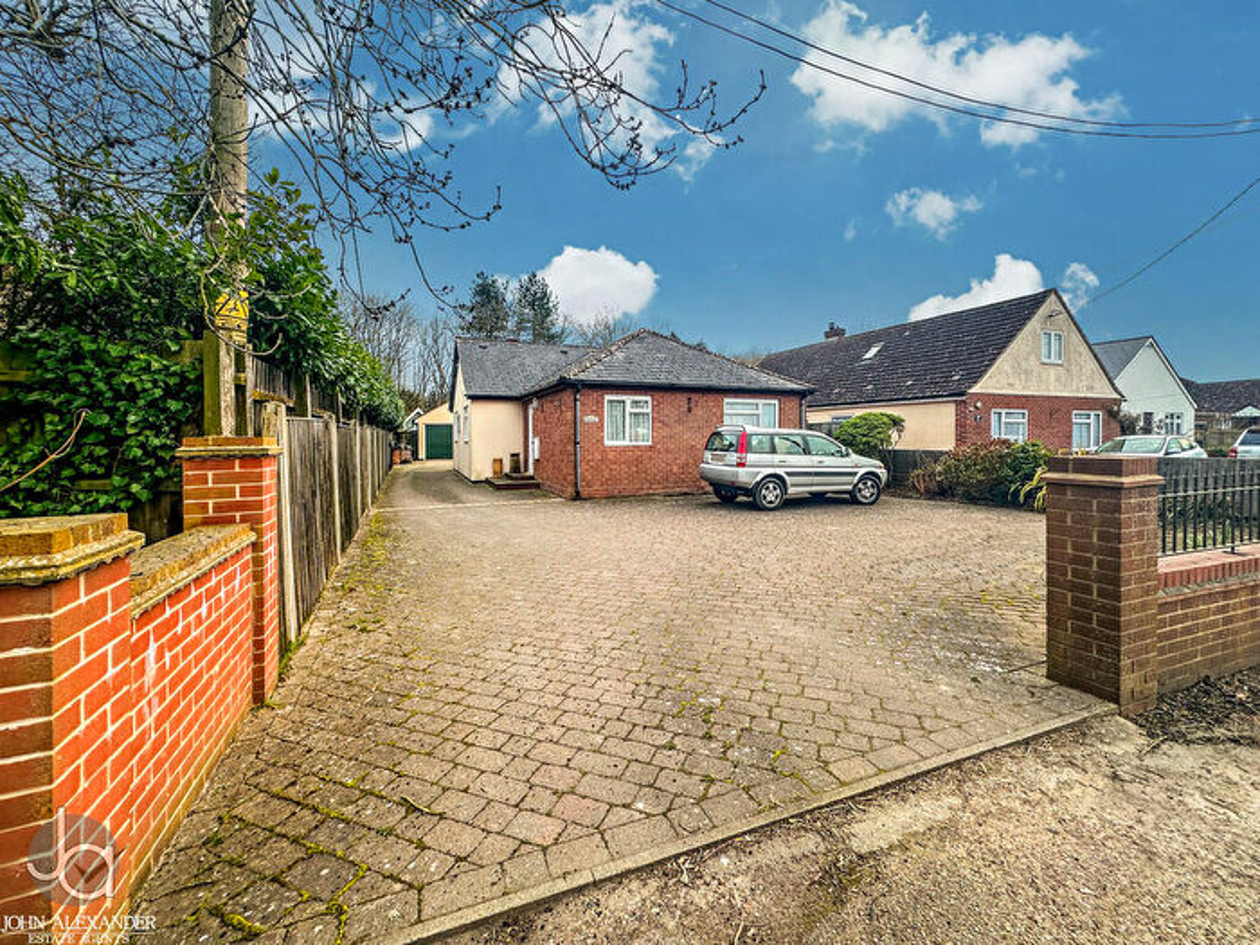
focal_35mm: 14
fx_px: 510
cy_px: 472
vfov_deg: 85.7
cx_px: 630
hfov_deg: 102.1
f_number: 2.2
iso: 40
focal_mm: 2.22
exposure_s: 1/115
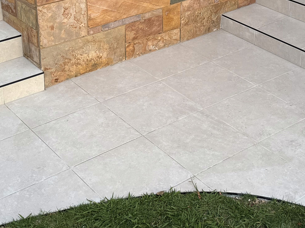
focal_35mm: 70
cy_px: -18
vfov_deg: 20.1
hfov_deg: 27.7
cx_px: 194
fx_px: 617
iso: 80
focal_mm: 6.76
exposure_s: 1/121
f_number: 1.78
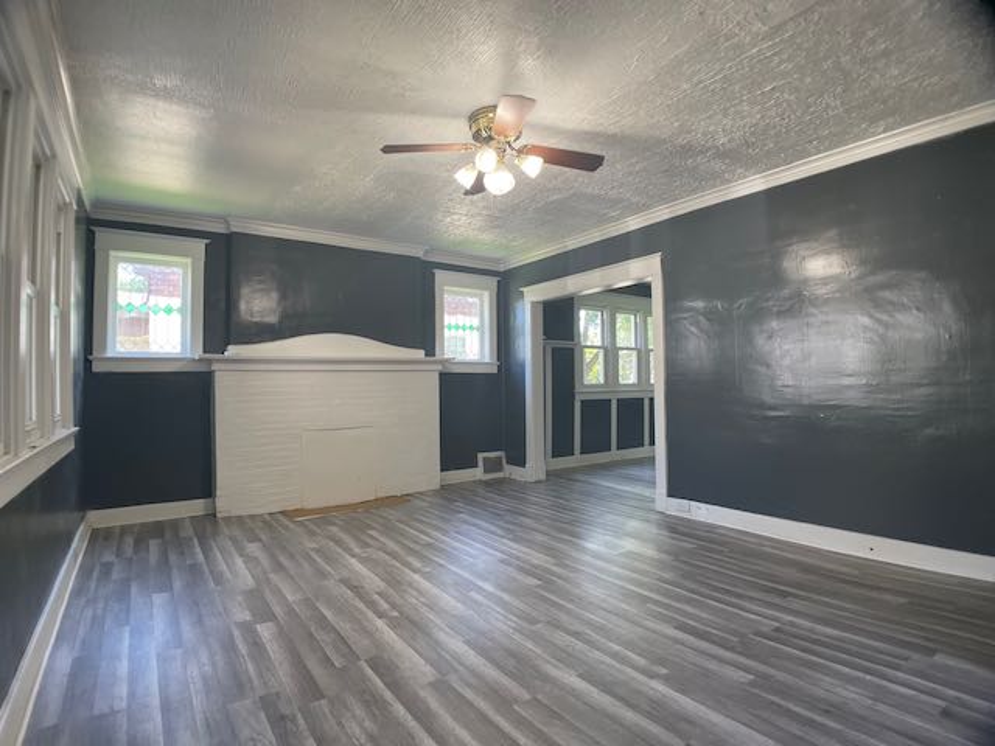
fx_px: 747
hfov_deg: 67.3
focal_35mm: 26
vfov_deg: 53.1
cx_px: 498
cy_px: 373
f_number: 1.6
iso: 125
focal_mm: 4.2
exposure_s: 1/120
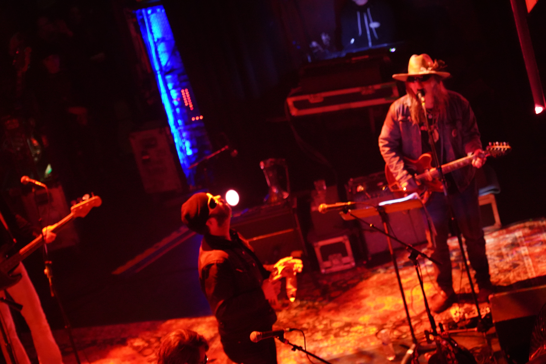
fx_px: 1592
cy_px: 182
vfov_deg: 13.0
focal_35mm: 105
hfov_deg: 19.5
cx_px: 273
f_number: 4
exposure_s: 1/40
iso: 12800
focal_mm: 105
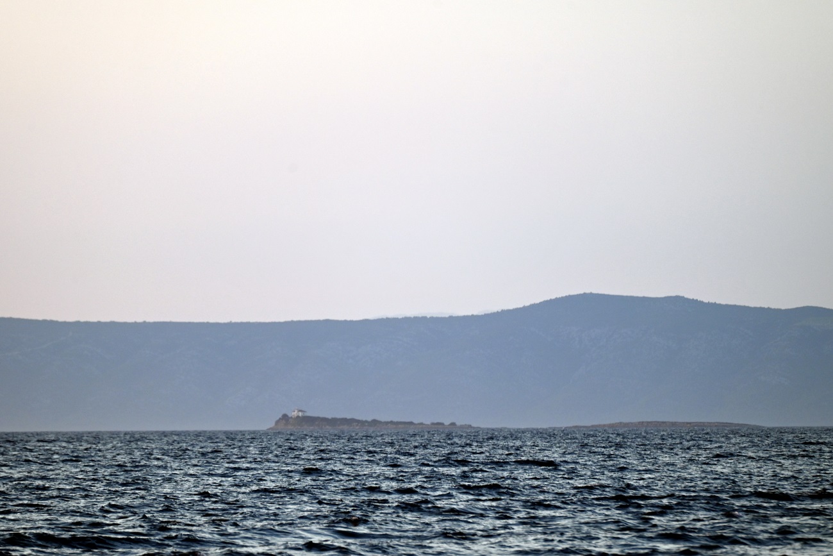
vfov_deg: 4.6
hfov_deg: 6.9
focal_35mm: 300
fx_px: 6942
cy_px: 278
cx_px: 416
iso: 560
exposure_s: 1/500
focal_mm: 300
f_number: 5.6
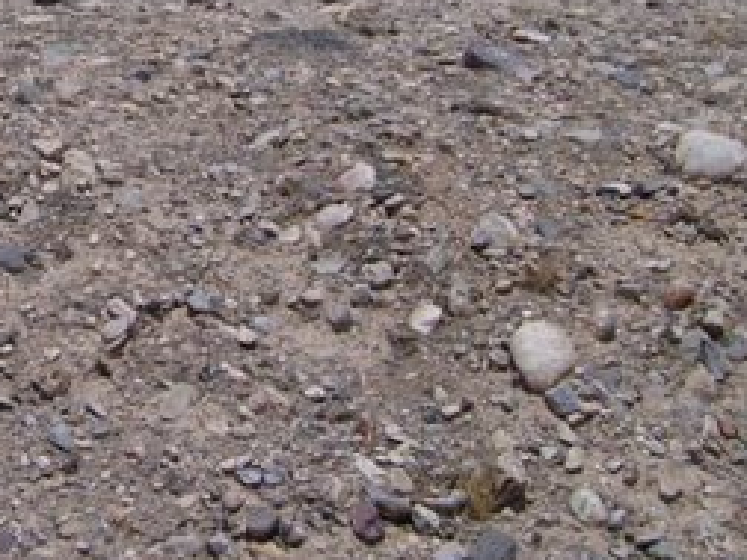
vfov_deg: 15.4
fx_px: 2028
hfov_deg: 20.2
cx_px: 0
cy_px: -15
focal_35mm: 94
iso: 80
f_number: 4.8
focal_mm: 6
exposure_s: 1/1500
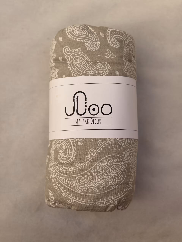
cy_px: 121
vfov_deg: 39.7
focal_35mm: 48
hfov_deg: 30.3
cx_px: 91
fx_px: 336
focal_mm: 6.76
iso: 64
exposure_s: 1/1724
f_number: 1.78
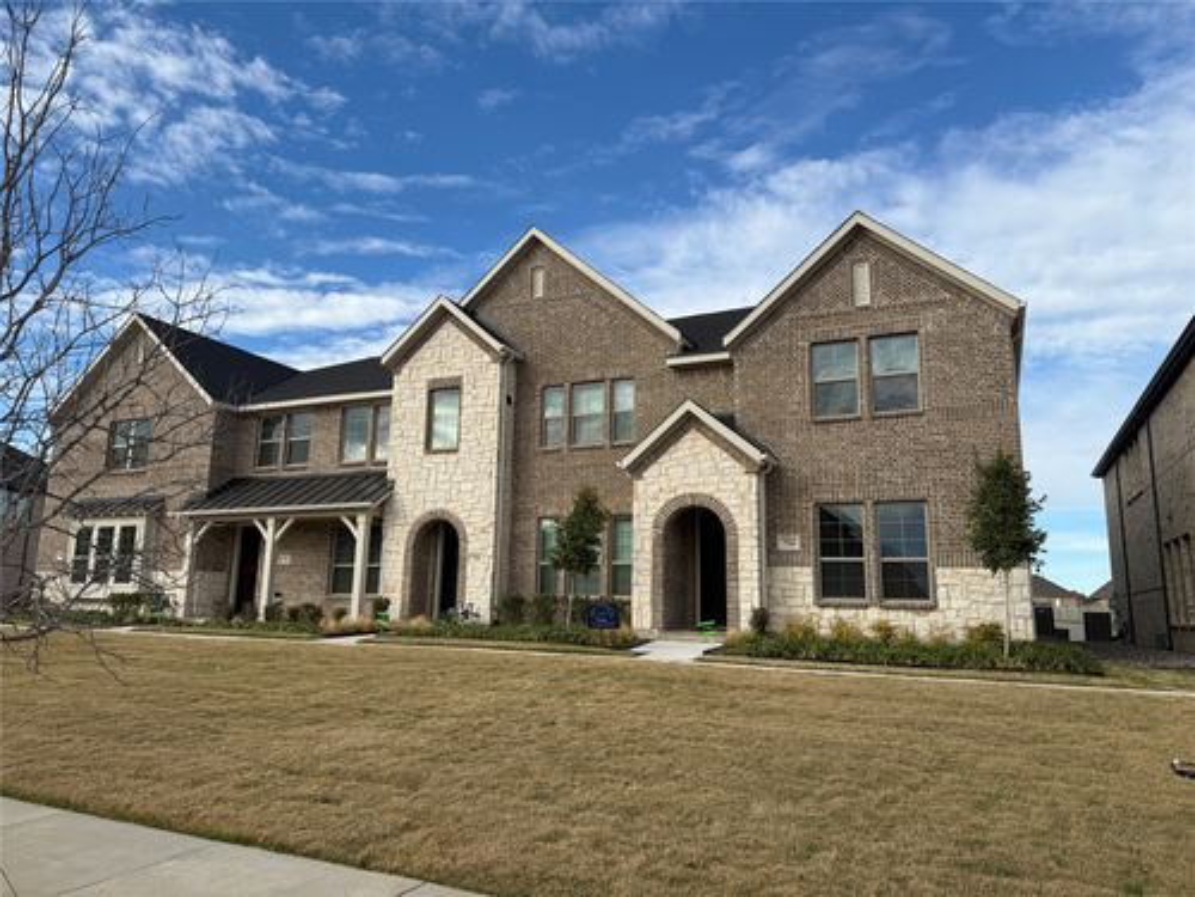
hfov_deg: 71.6
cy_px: 448
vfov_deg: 56.8
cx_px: 598
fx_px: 829
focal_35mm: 24
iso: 80
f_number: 1.78
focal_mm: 6.76
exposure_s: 1/3425
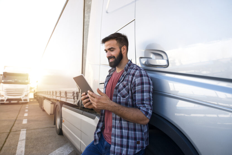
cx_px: 116
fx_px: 129
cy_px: 78
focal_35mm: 20
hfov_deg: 84.0
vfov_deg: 61.9
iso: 320
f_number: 3.5
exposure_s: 1/800
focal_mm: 20
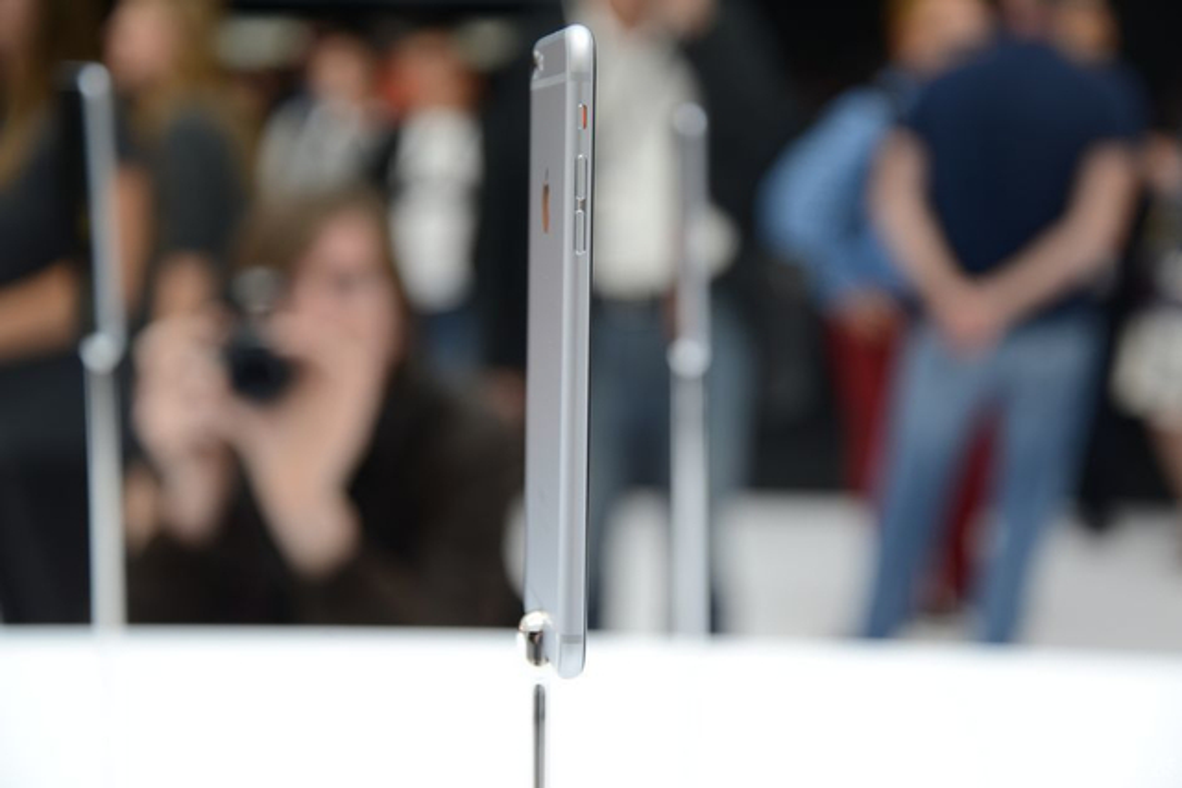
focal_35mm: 70
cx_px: 591
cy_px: 394
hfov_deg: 28.8
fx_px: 2299
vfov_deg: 19.5
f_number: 4.5
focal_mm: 70
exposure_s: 1/125
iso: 320
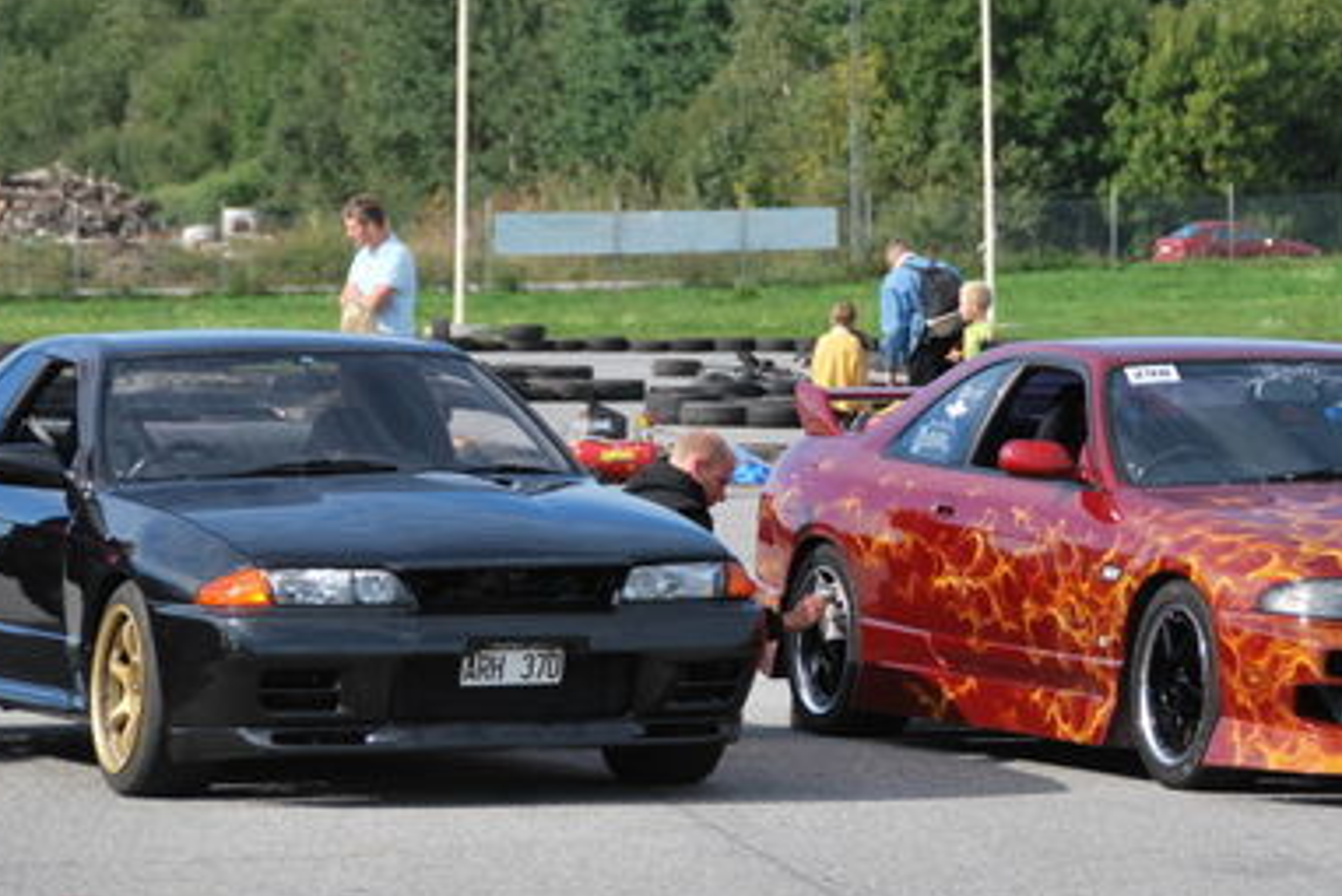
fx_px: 8906
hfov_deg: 8.6
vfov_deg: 5.8
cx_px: 1071
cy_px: 316
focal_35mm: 239
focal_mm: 95
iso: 125
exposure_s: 1/500
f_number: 5.6
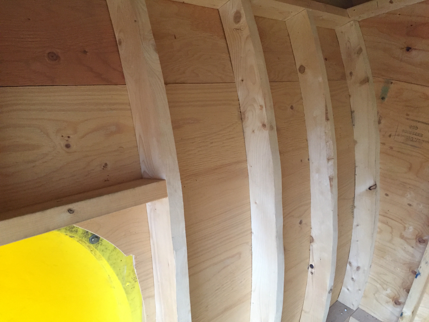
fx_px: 359
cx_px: 214
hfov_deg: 61.7
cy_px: 161
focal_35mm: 29
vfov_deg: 48.2
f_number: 2.2
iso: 200
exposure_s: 1/30
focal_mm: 4.15
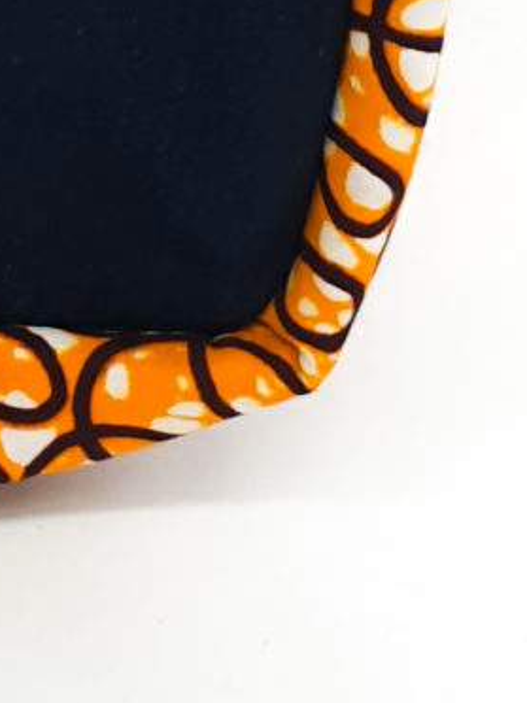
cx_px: -603
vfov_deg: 9.4
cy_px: -1187
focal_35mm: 179
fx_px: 3634
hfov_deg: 7.9
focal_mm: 4.3
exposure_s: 1/352
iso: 50
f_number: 2.4
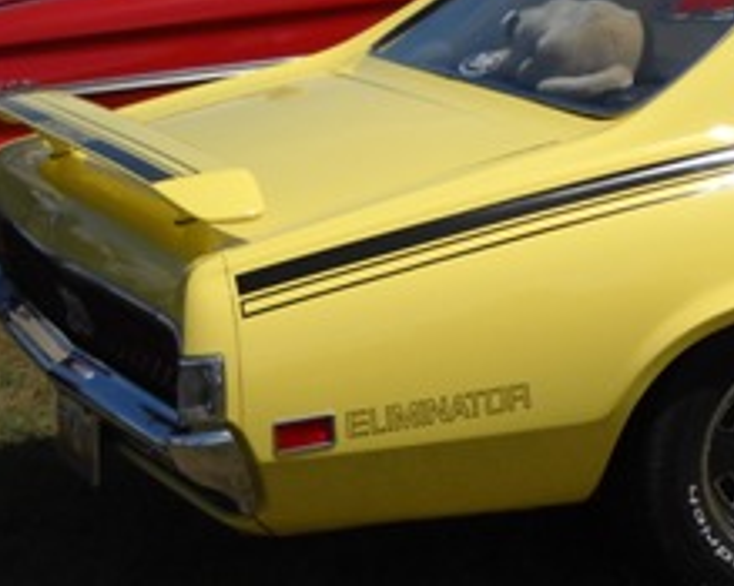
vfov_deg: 13.2
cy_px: 218
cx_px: 898
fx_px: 2541
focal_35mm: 117
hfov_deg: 15.8
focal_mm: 6.72
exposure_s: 1/647
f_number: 5.5
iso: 64
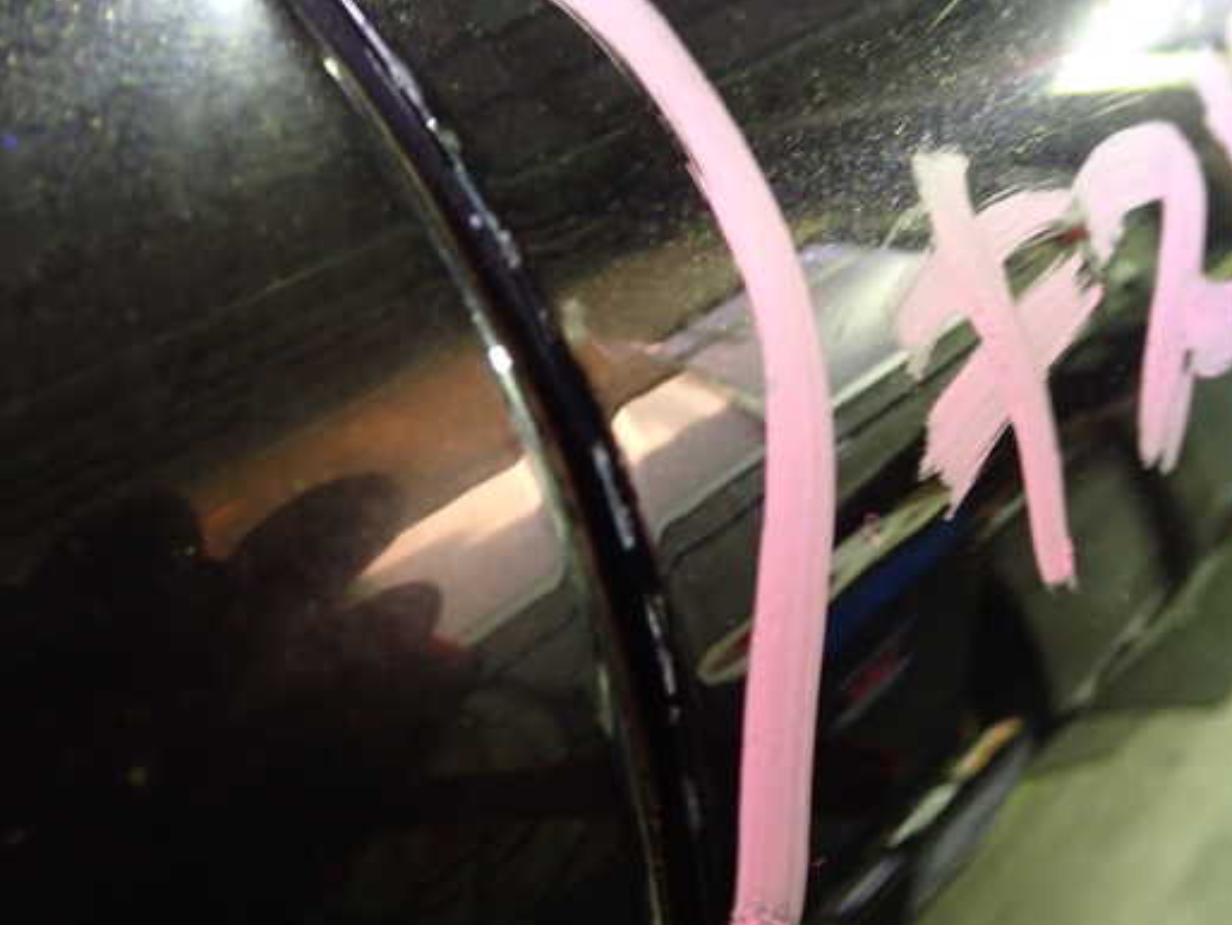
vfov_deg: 40.7
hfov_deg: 52.5
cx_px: 563
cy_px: 462
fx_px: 1246
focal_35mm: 35
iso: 800
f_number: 2.3
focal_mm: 5.4
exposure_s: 1/10
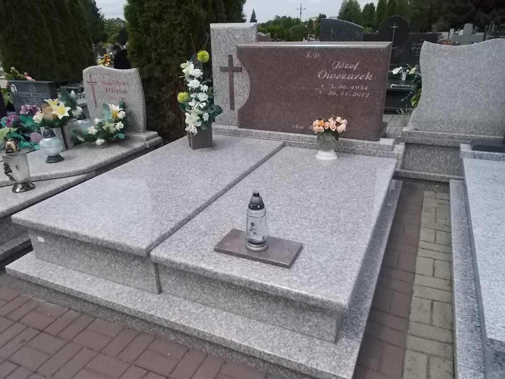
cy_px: 190
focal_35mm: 26
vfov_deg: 53.1
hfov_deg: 67.3
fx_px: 379
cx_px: 252
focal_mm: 4.6
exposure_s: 1/1000
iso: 400
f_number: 8
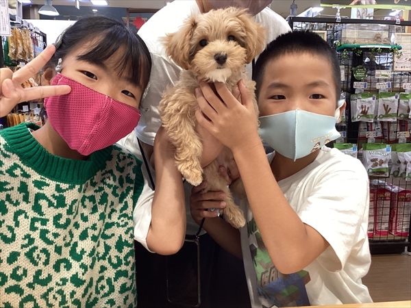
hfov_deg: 58.4
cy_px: 154
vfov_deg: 45.4
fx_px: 368
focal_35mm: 31
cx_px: 206
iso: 200
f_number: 2.4
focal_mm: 3.3
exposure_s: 1/50
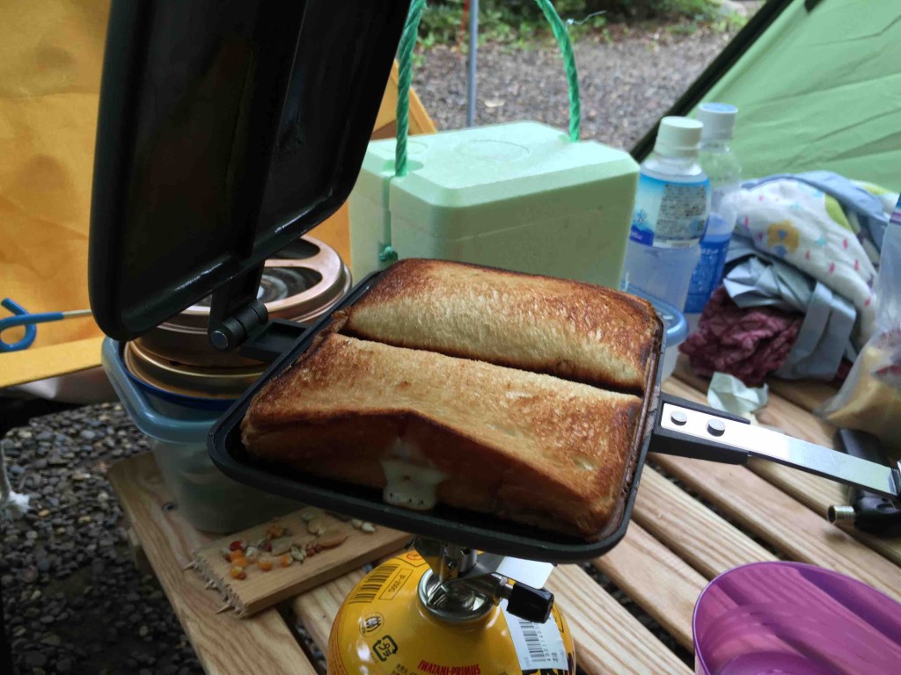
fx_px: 755
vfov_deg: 48.2
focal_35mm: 29
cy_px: 338
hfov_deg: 61.7
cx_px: 450
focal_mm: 4.15
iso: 32
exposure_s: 1/40
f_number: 2.2
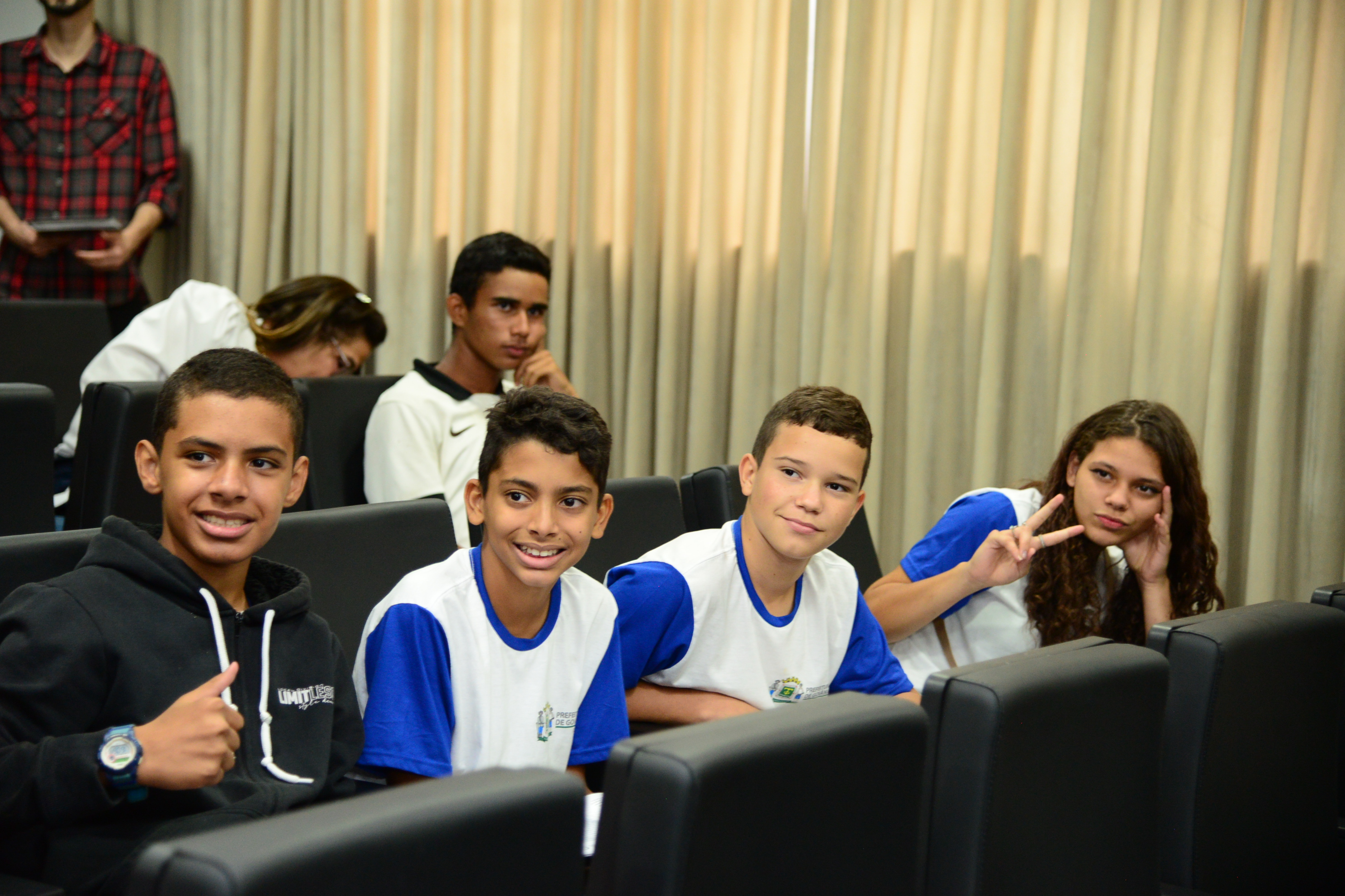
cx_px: 671
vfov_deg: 19.2
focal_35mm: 71
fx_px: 2652
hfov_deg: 28.5
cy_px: 444
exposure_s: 1/80
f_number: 4
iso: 2500
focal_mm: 70
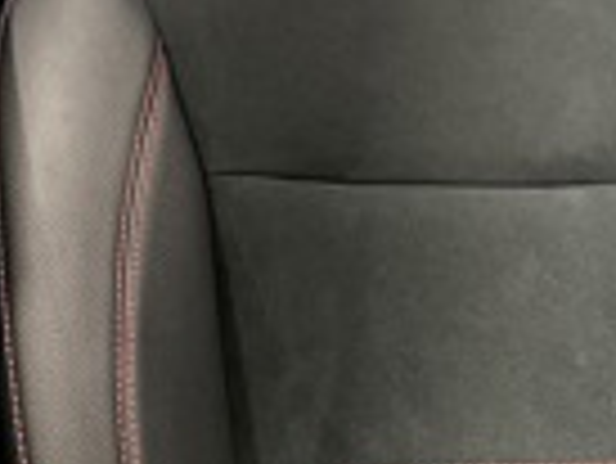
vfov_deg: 9.7
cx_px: -297
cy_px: -532
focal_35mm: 140
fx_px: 2494
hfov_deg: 13.3
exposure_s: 1/50
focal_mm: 6.76
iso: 500
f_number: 1.78
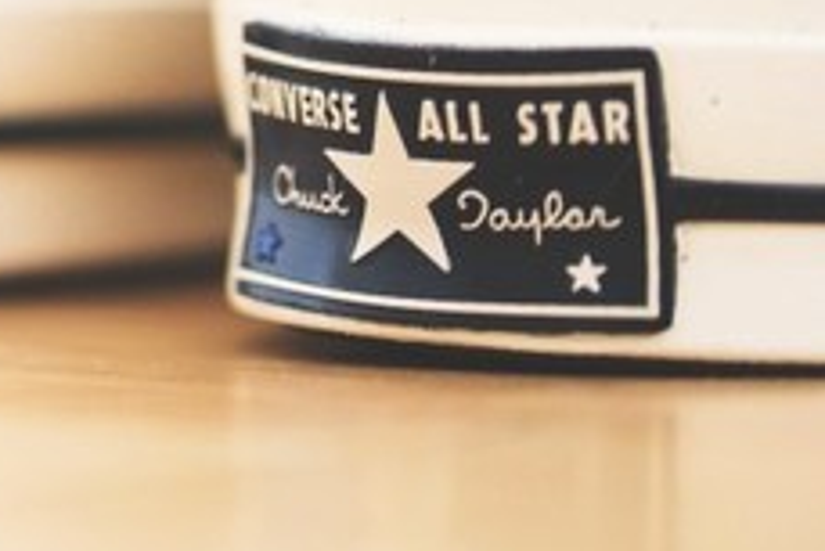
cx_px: -558
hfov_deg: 5.5
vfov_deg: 3.7
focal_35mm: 367
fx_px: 8415
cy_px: -331
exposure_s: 1/50
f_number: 2.8
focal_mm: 100
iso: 640
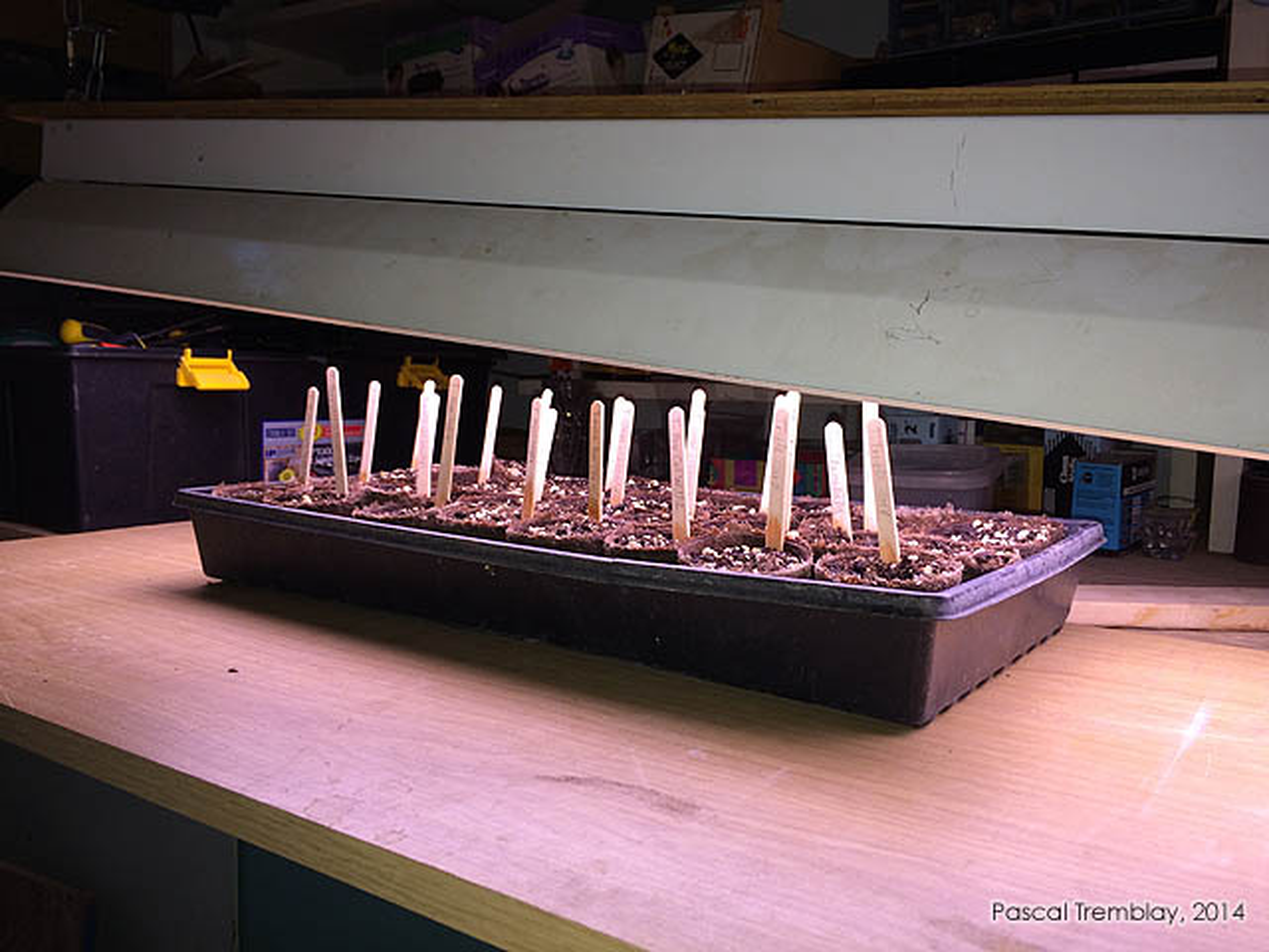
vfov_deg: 48.2
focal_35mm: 29
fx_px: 1063
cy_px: 476
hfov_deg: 61.7
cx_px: 634
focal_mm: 4.15
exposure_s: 1/50
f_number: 2.2
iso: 32
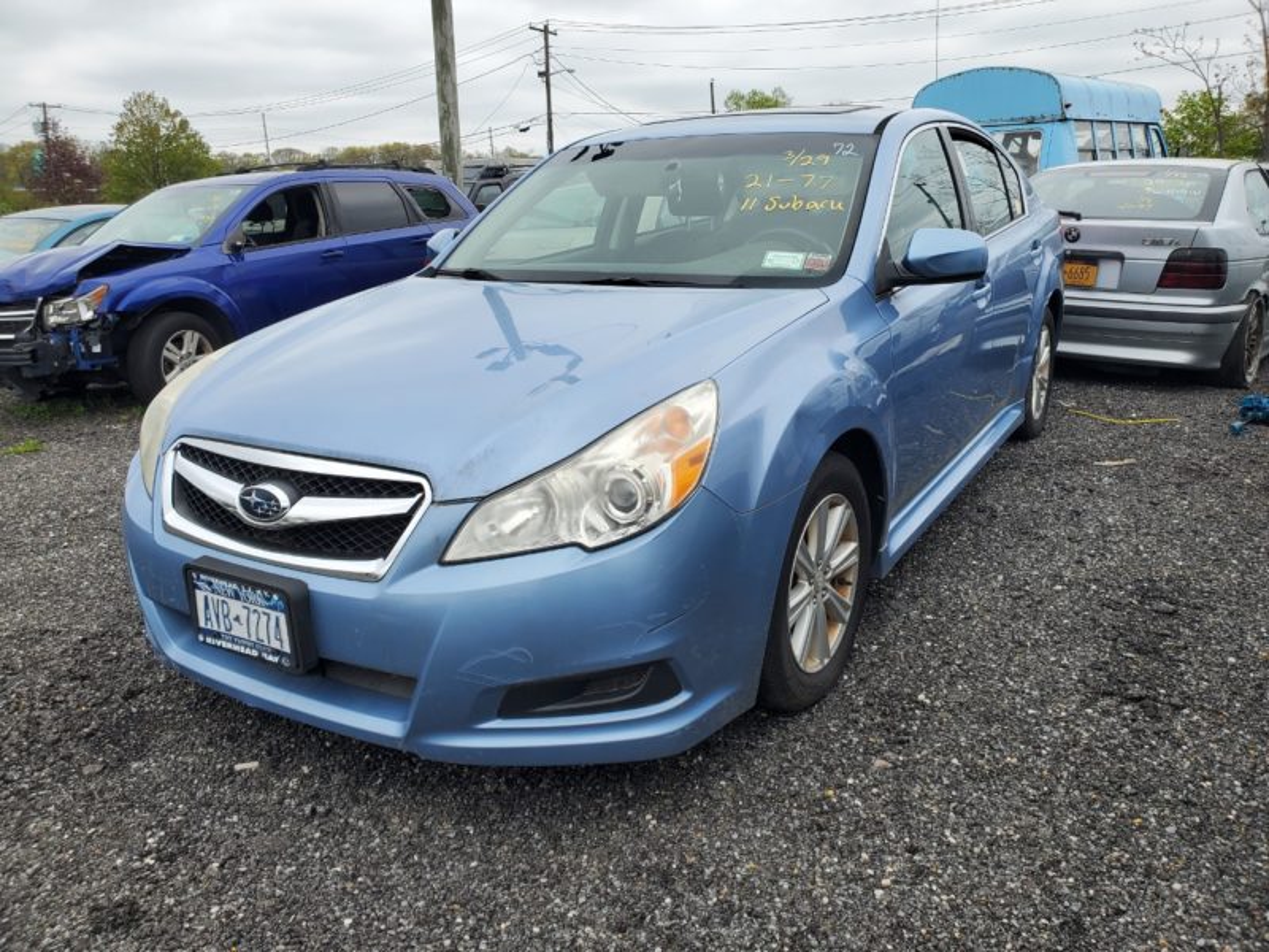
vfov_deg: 53.1
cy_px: 476
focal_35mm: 26
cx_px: 634
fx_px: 953
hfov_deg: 67.3
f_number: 2.4
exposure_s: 1/1102
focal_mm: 4.3
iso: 50
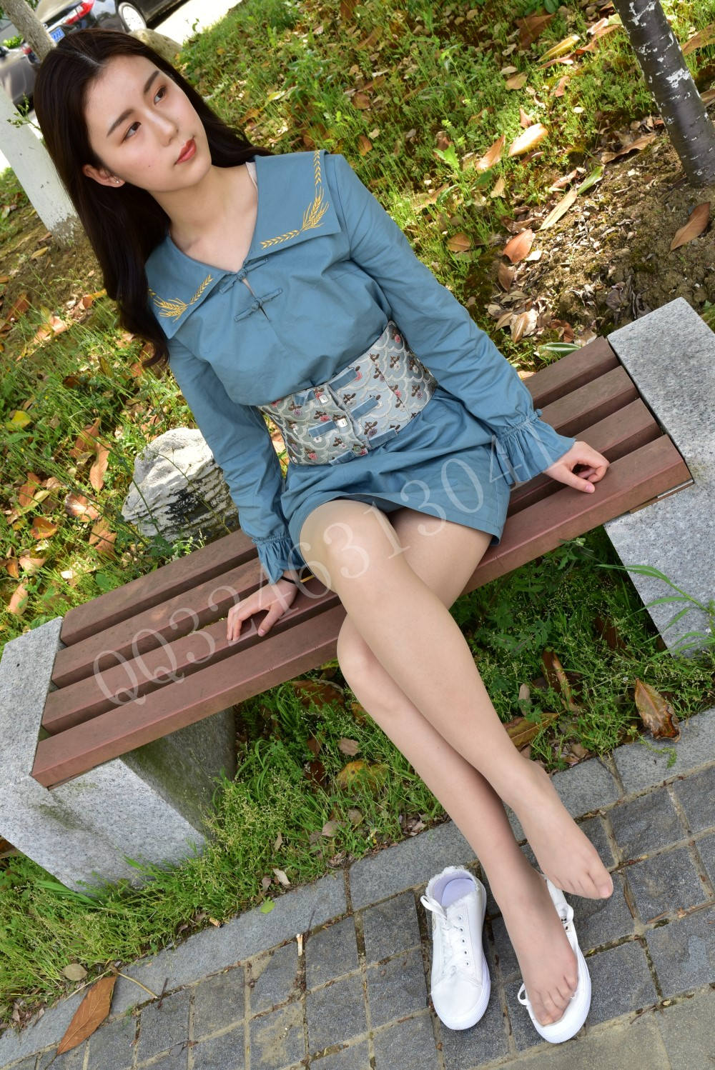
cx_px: 358
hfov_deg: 37.9
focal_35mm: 35
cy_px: 535
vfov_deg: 54.4
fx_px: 1042
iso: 250
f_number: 16
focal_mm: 35
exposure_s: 1/40
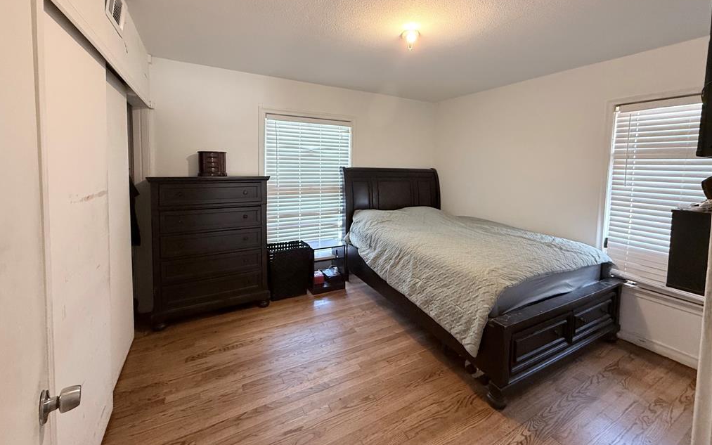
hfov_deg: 101.5
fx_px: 291
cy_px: 181
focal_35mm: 15
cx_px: 354
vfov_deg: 74.1
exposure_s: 1/60
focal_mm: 2.22
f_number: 2.2
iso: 500
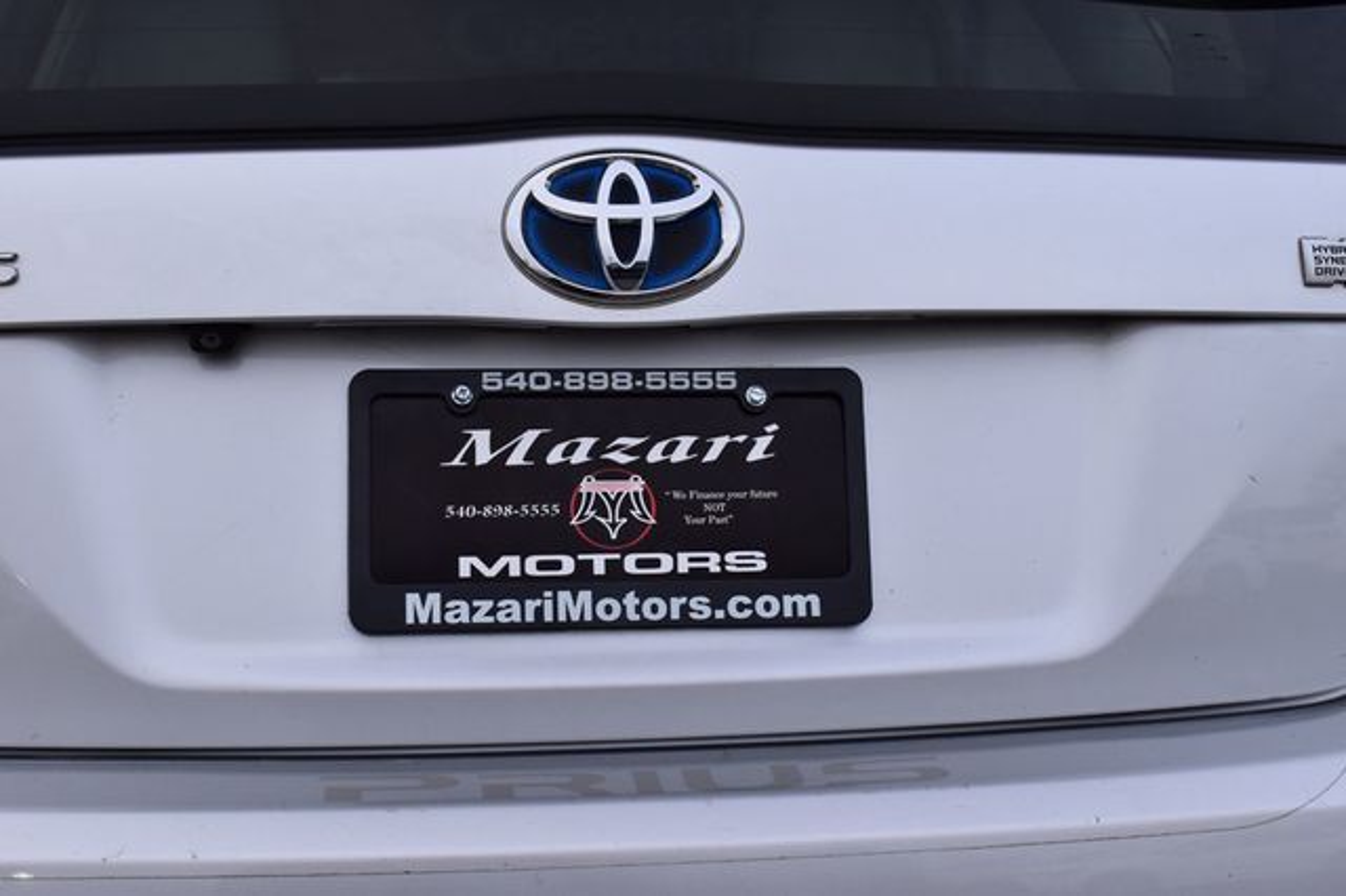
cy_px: 448
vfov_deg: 25.7
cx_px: 673
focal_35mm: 52
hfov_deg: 37.9
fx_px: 1962
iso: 400
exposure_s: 1/200
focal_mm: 35
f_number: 10
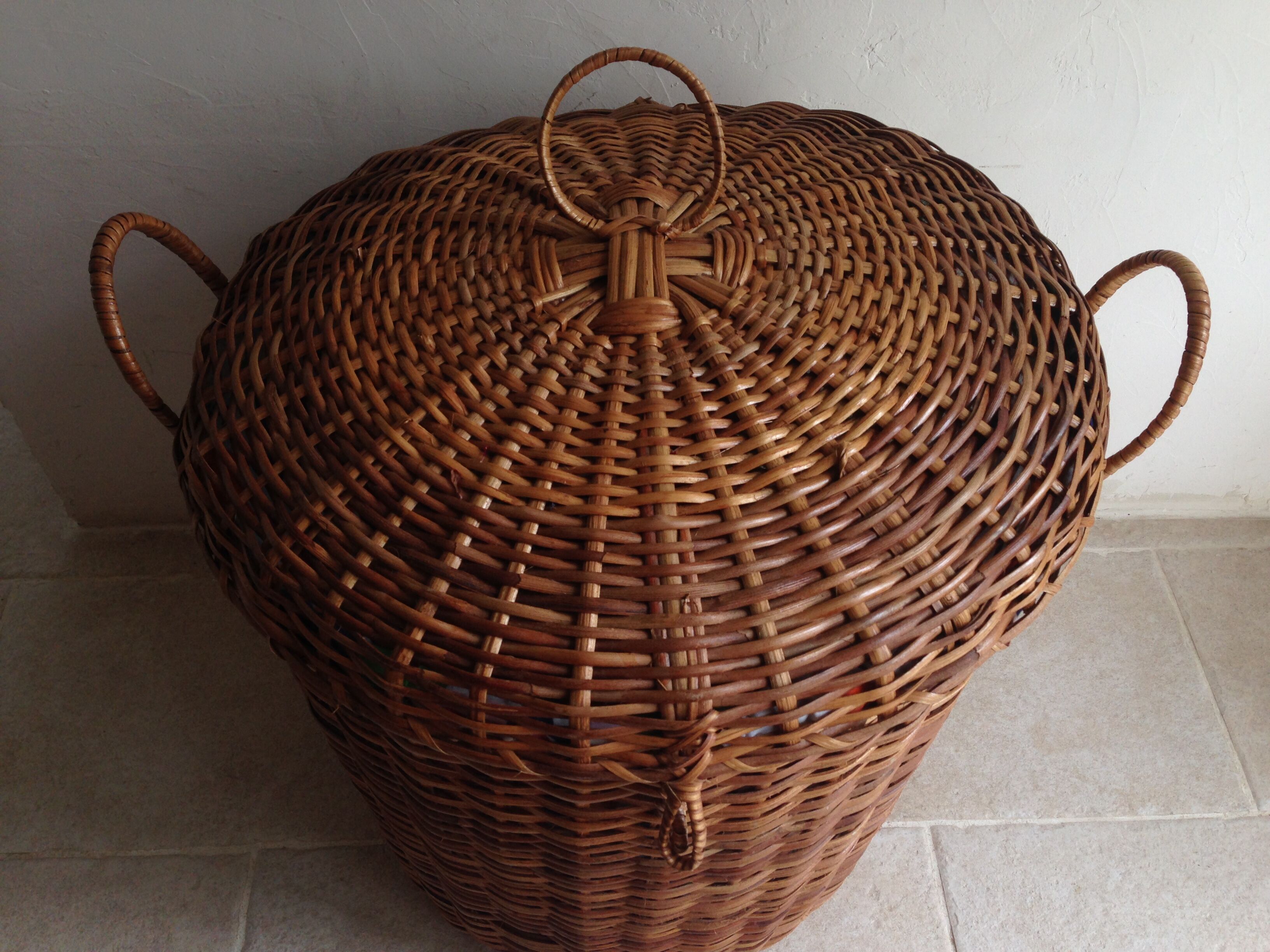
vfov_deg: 42.9
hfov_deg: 55.4
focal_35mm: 33
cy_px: 476
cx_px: 635
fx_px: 1211
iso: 50
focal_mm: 4.12
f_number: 2.4
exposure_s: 1/40
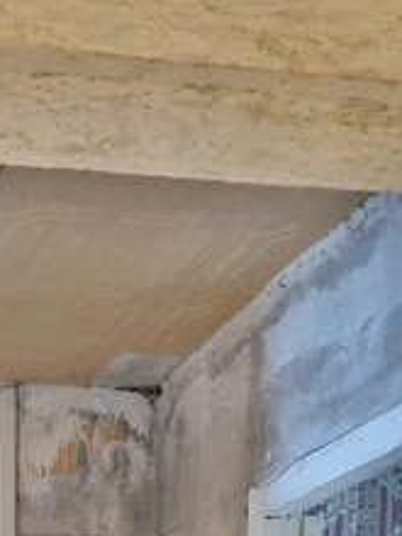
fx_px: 1750
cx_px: 68
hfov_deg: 13.0
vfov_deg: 14.3
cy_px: 1096
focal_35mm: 113
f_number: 1.8
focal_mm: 5.4
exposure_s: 1/8.33
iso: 2000
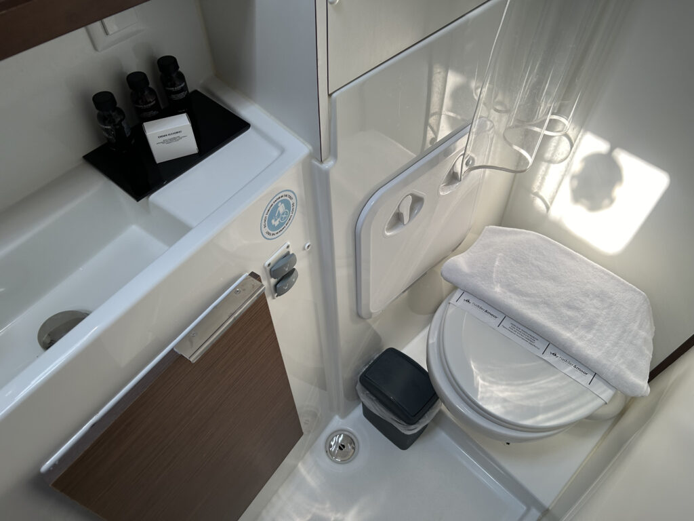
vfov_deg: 53.1
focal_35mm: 26
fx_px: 521
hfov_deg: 67.3
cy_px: 260
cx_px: 347
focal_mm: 5.7
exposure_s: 1/121
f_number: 1.5
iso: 40
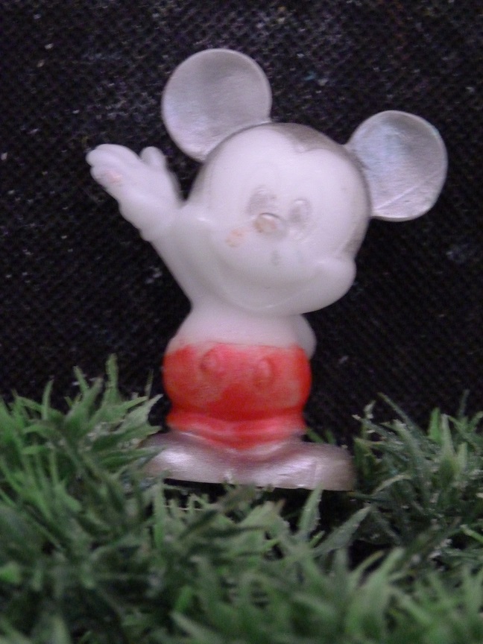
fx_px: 2065
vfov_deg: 17.7
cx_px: 242
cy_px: 322
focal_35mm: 111
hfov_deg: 13.3
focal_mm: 20.1
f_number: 3.5
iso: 800
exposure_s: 1/8
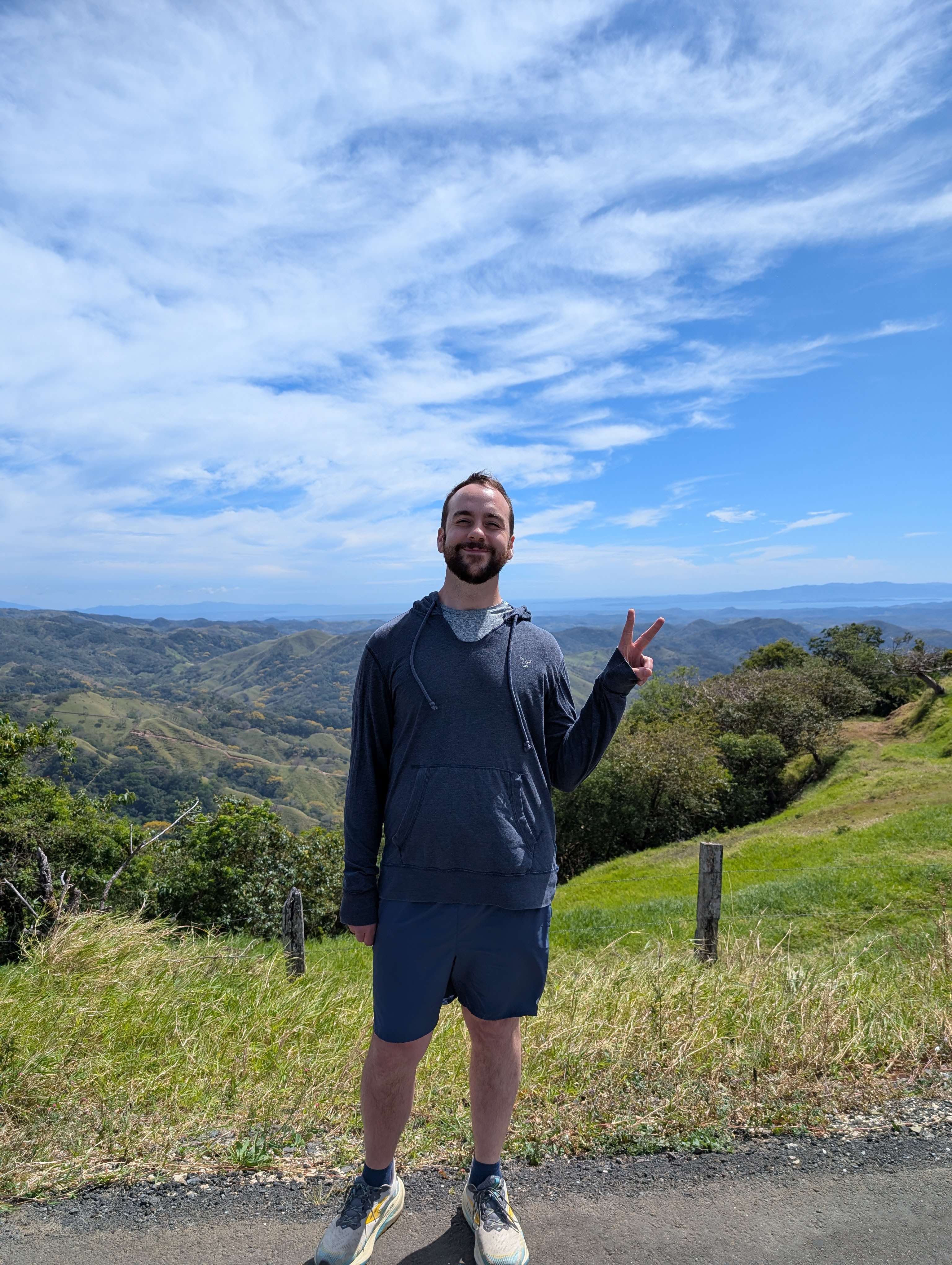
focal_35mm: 24
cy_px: 632
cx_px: 476
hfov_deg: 56.9
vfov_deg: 71.5
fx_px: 878
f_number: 1.68
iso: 24
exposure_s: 1/1637
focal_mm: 6.9
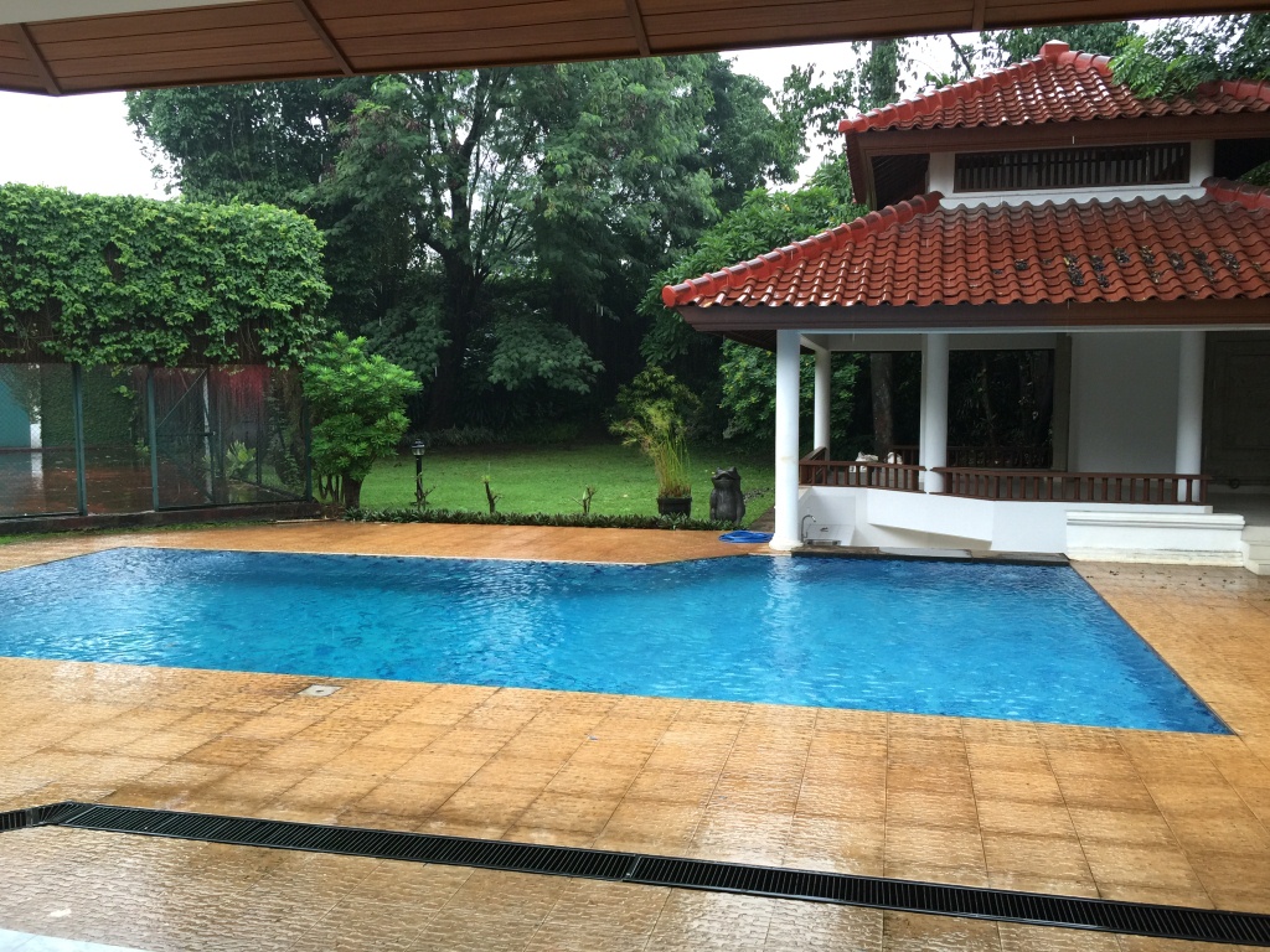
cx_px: 635
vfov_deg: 48.2
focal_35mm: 29
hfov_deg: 61.7
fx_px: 1064
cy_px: 476
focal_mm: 4.15
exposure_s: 1/30
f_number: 2.2
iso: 32
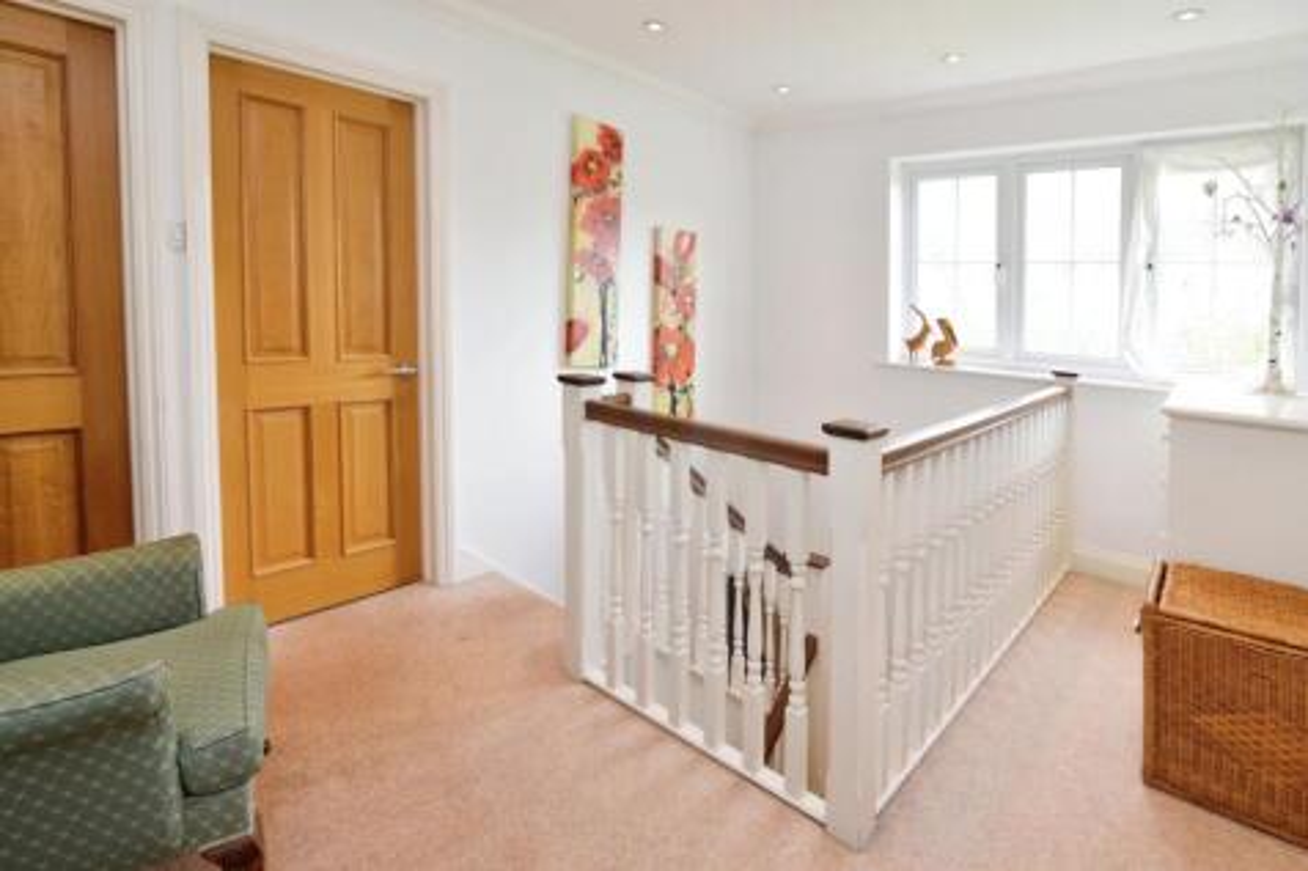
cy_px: 436
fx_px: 599
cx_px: 654
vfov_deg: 72.0
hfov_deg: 95.0
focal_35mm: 16
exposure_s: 1/80
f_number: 4.5
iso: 400
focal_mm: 11
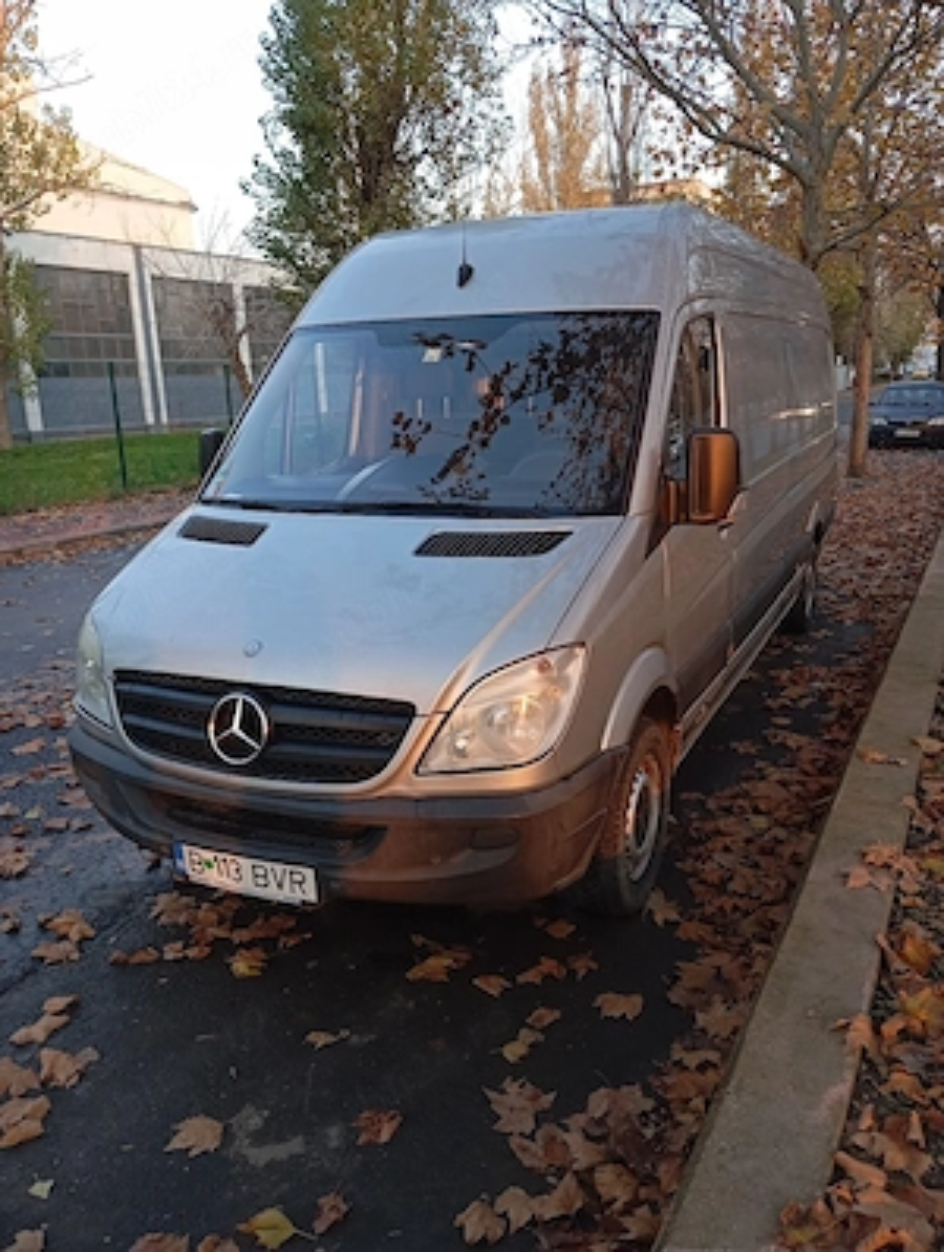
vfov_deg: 63.4
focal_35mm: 28
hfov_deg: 49.9
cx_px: 472
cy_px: 626
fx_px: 1015
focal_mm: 4.22
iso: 231
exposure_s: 1/100
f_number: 1.8
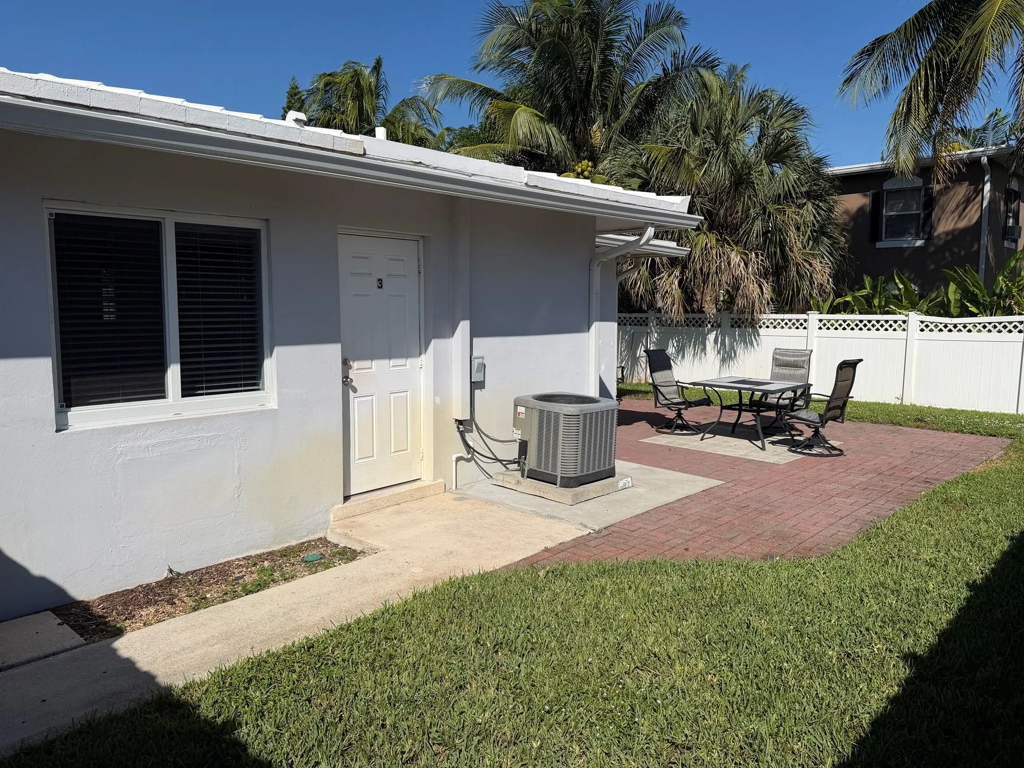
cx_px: 530
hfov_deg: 69.4
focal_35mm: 25
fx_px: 740
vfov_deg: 54.9
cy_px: 372
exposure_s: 1/10309
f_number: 1.78
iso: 80
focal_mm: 6.76
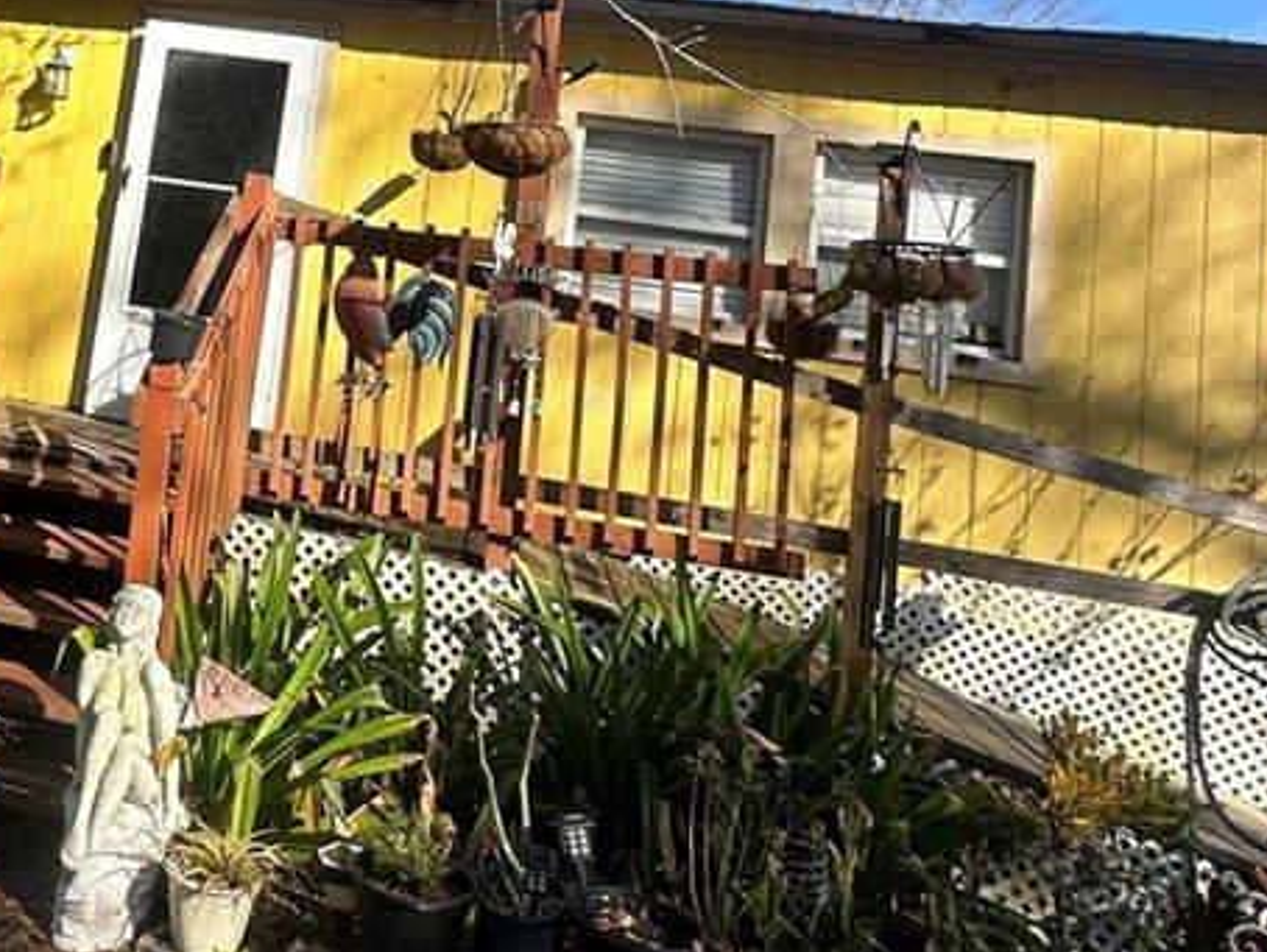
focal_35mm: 37
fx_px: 1355
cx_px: 190
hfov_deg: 46.5
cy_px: 89
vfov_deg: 36.2
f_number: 2.2
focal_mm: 2.22
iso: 50
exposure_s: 1/1247
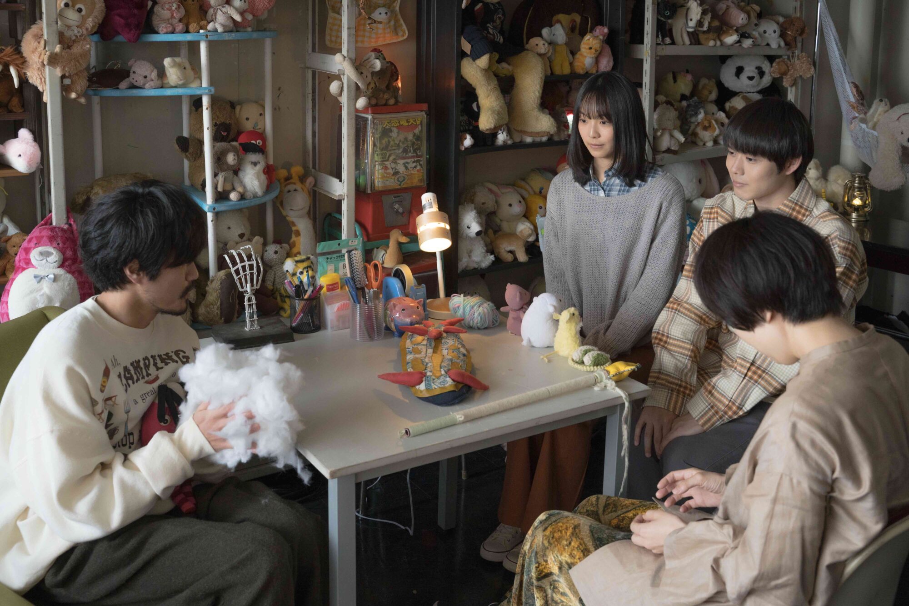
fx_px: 934
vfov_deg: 35.9
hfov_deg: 51.9
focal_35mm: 37
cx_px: 454
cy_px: 303
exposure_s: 1/200
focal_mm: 37
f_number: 5
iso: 640
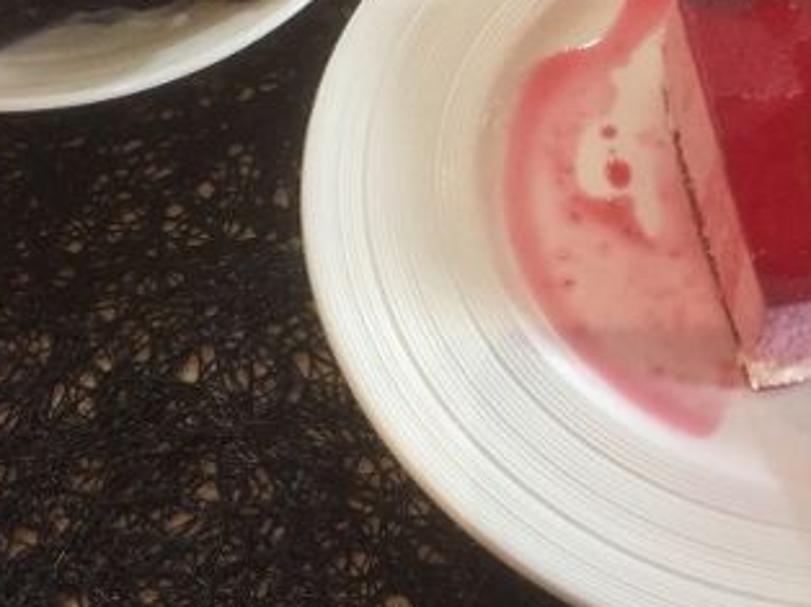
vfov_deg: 24.1
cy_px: 159
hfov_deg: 31.9
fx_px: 1405
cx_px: 558
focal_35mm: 60
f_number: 2.2
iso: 250
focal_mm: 4.15
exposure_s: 1/25
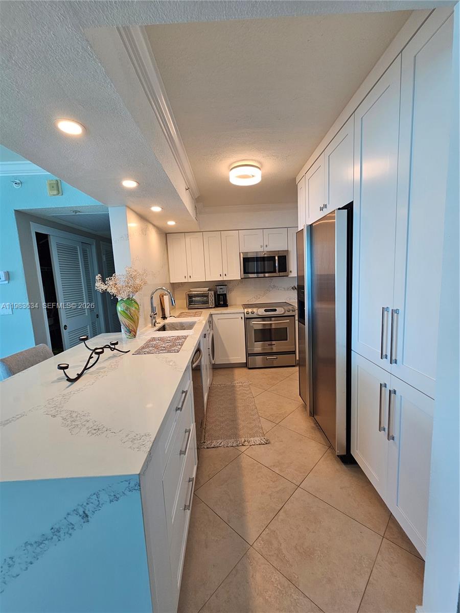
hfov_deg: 89.9
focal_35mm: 13
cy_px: 306
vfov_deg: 106.2
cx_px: 230
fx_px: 230
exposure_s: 1/60
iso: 64
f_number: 2.2
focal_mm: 2.2
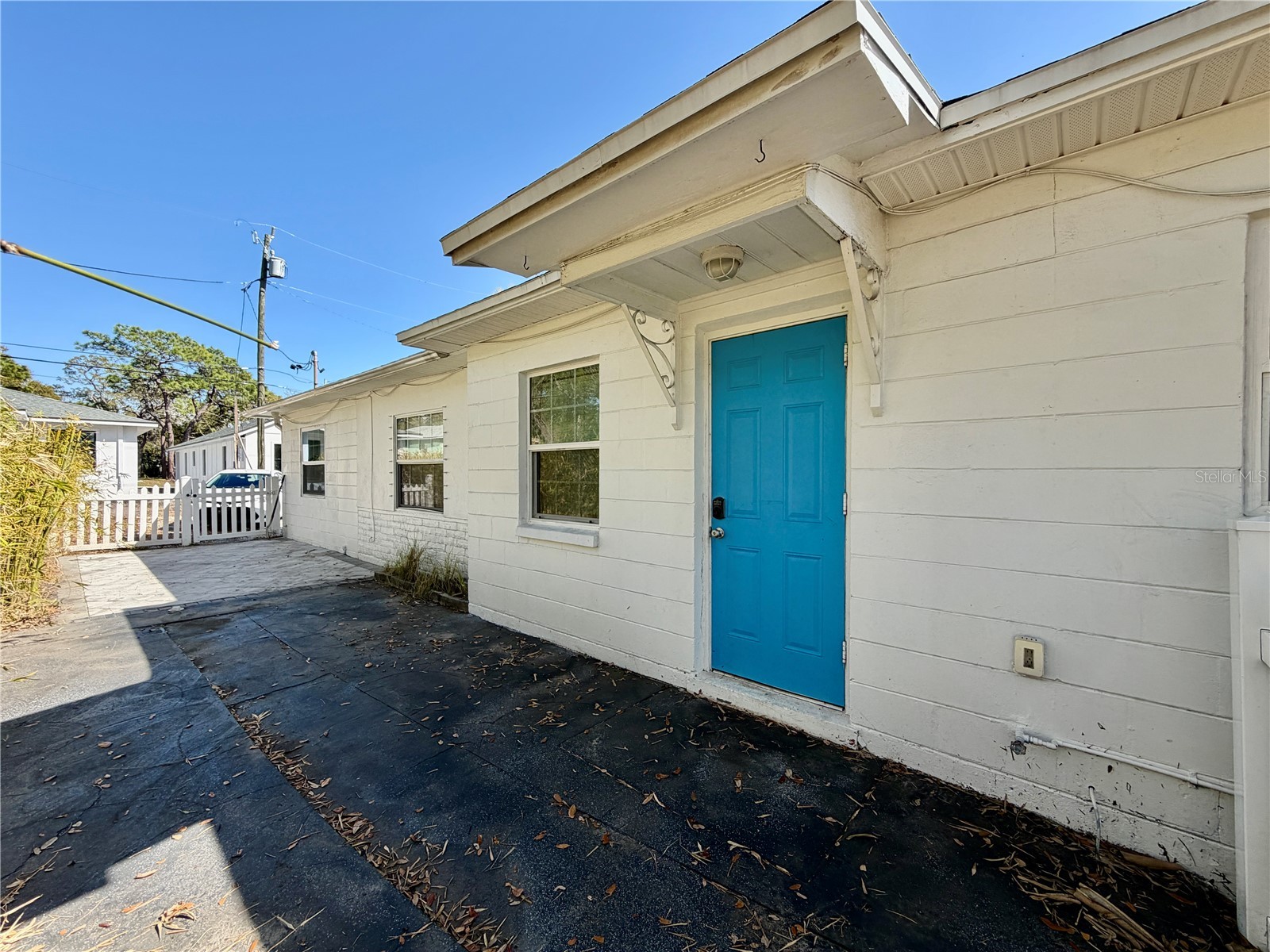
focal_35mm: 14
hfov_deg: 102.1
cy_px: 476
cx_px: 635
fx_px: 514
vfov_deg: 85.7
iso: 40
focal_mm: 2.22
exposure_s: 1/590
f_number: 2.2
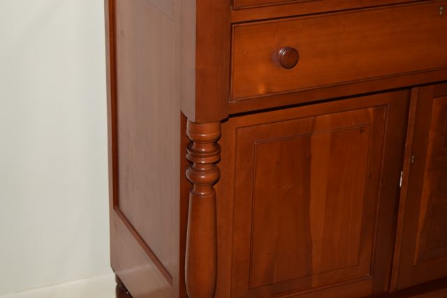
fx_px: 1025
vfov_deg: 16.6
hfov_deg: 24.6
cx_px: 224
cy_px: 149
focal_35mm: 82
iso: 400
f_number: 5.6
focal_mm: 55
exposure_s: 1/125
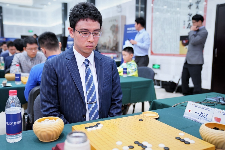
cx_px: 112
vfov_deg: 37.9
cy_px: 75
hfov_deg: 54.4
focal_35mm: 35
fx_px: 219
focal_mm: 35
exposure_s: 1/40
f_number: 2.8
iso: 400
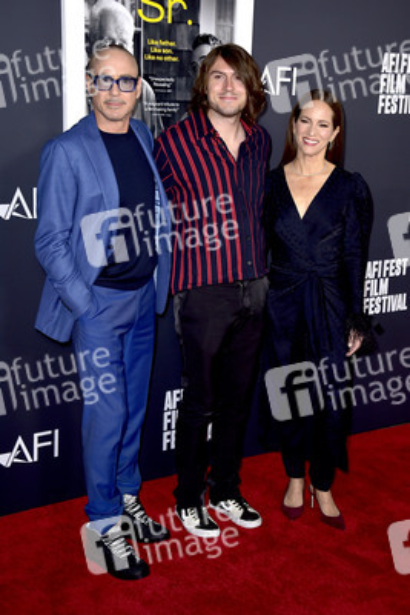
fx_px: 887
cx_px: 205
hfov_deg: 26.0
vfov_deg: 38.2
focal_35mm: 52
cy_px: 308
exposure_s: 1/200
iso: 500
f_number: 6.3
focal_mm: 52
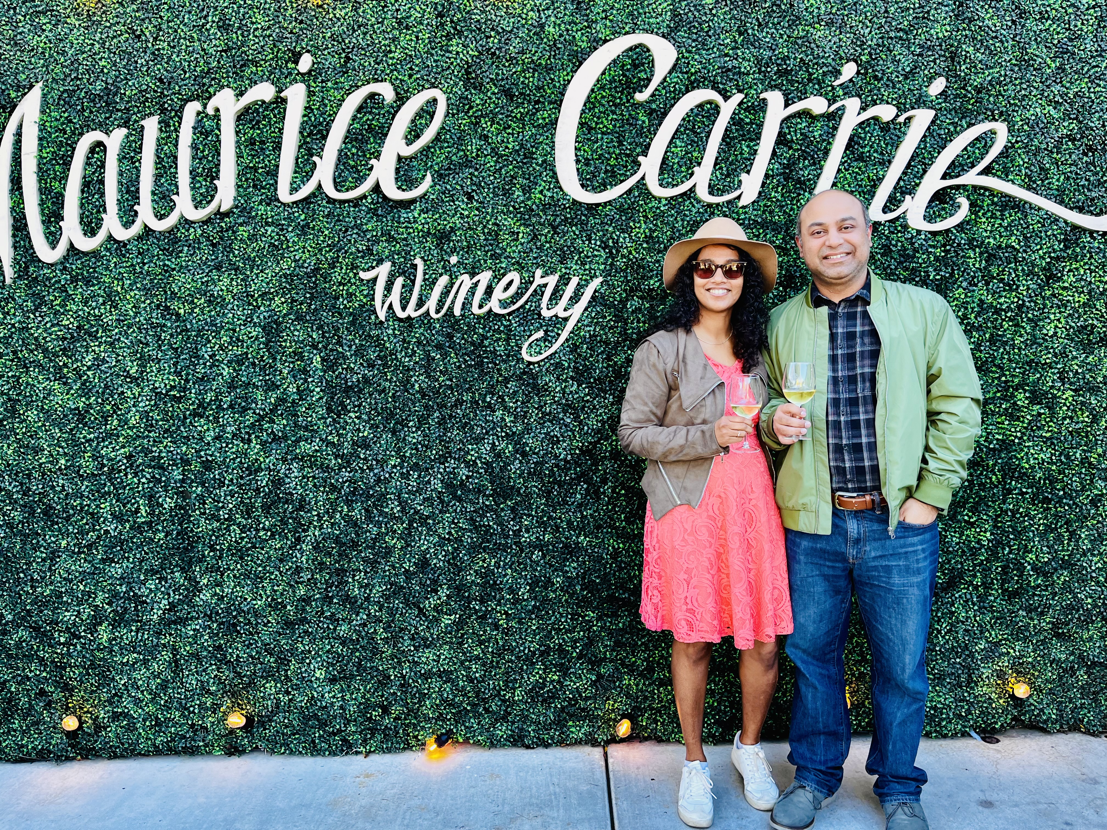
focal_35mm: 26
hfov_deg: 67.3
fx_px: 831
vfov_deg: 53.1
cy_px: 415
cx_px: 554
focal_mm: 5.1
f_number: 1.6
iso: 50
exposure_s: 1/120
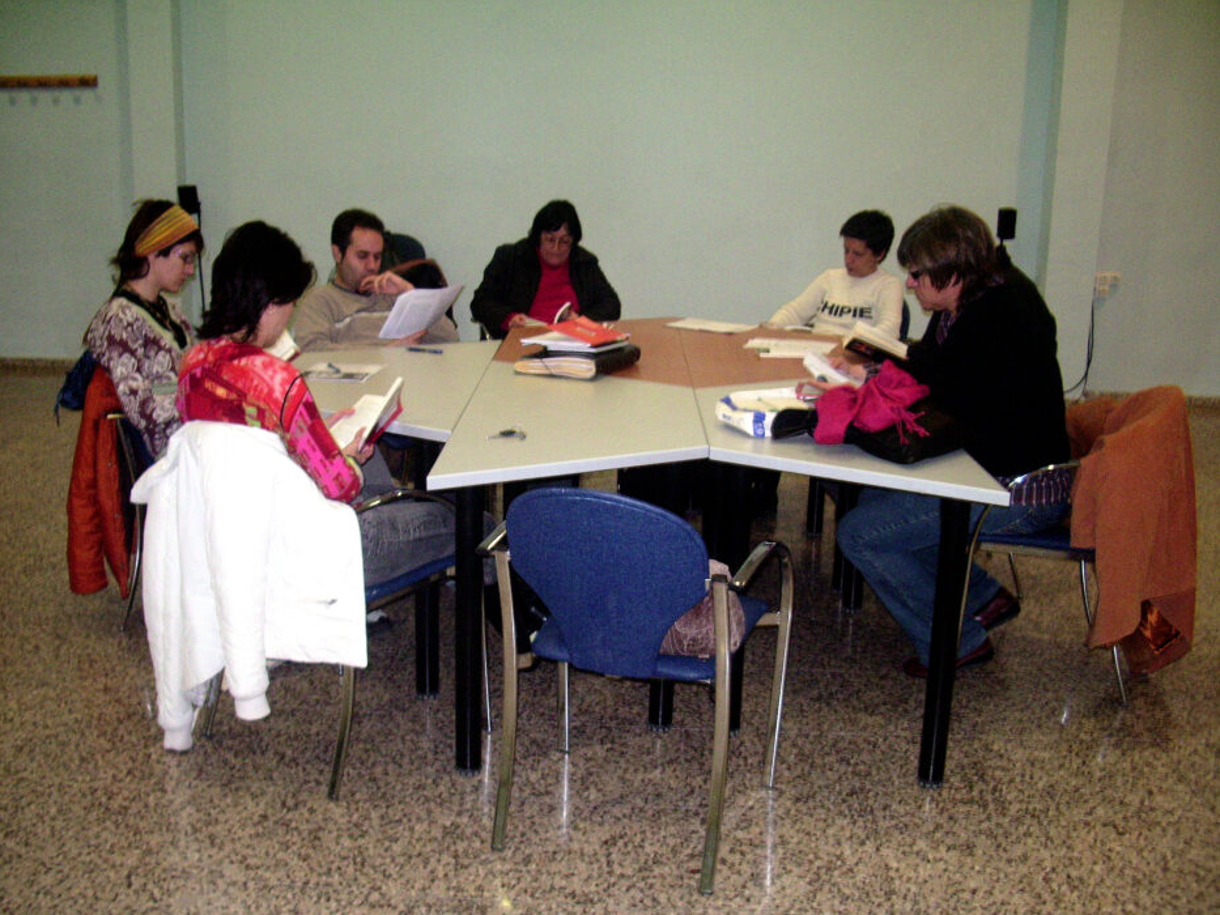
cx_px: 599
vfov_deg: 39.7
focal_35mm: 36
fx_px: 1269
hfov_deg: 51.3
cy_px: 469
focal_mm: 5.8
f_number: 2.6
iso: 200
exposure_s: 1/40
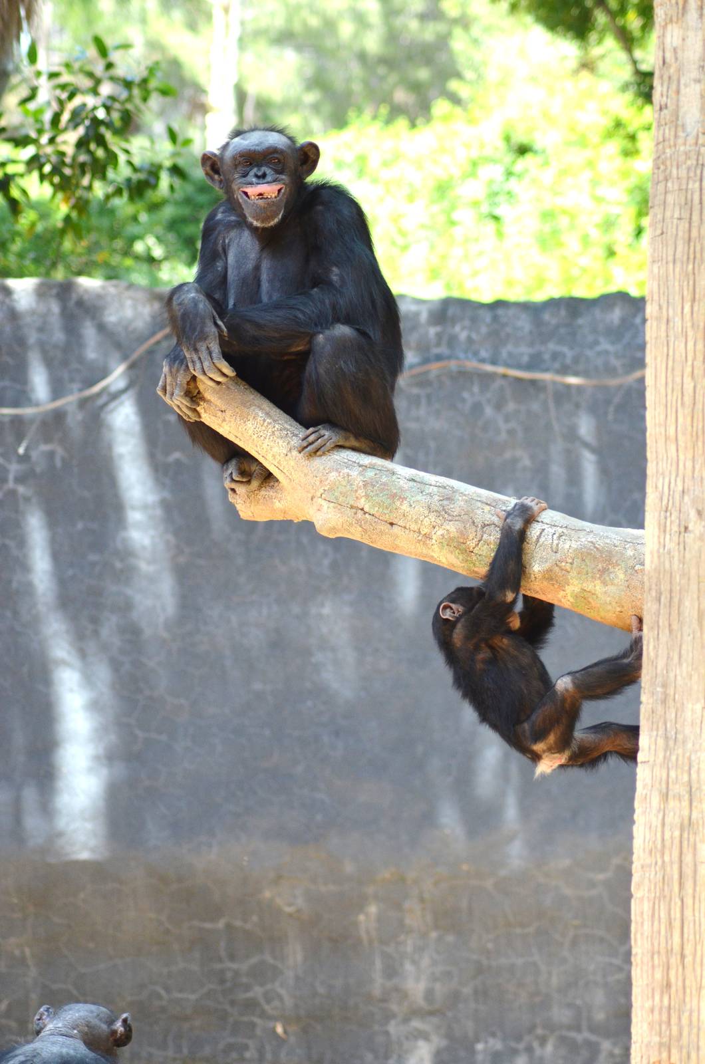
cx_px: 352
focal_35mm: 210
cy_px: 532
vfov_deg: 9.8
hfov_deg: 6.5
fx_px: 6195
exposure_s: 1/640
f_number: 4.2
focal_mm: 140
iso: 800
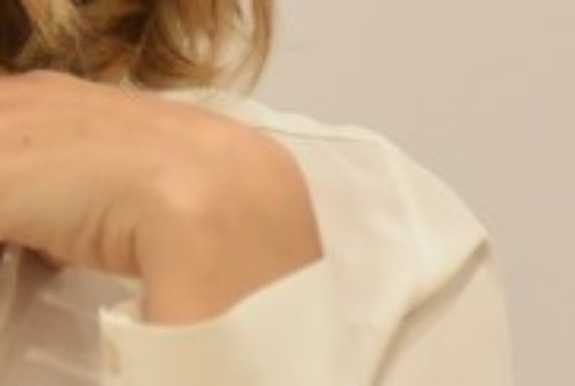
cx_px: -276
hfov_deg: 2.8
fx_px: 11839
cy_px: -28
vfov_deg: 1.9
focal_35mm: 740
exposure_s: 1/250
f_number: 2.8
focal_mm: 120
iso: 3200
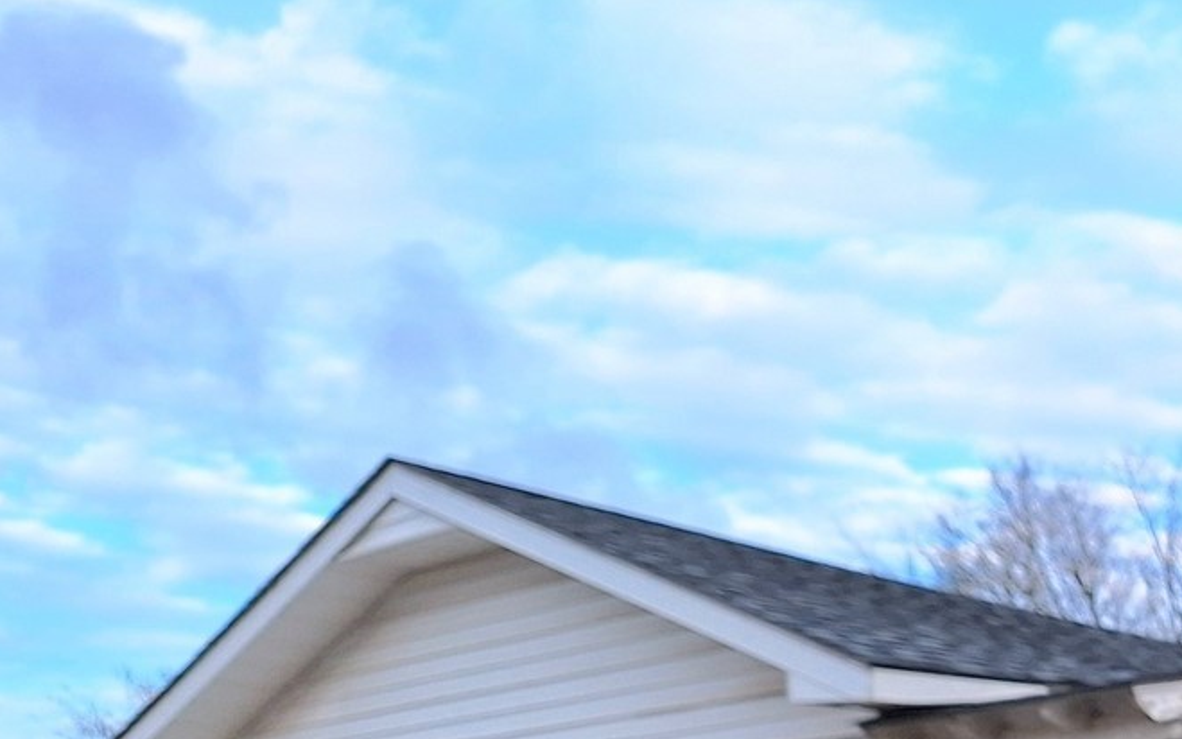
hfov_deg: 24.4
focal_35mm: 71
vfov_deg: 17.1
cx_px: 1634
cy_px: 1001
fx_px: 2287
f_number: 1.8
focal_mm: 5.54
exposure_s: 1/625
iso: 40
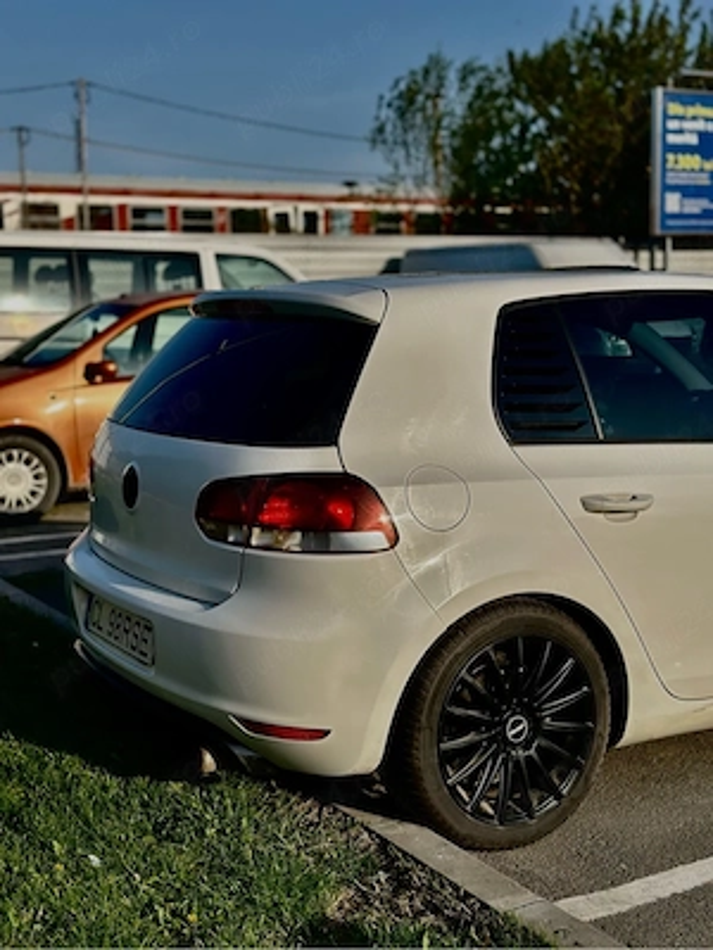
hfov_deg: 30.3
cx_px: 356
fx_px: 1318
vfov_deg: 39.7
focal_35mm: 48
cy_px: 475
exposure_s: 1/7092
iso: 100
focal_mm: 6.86
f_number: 1.78
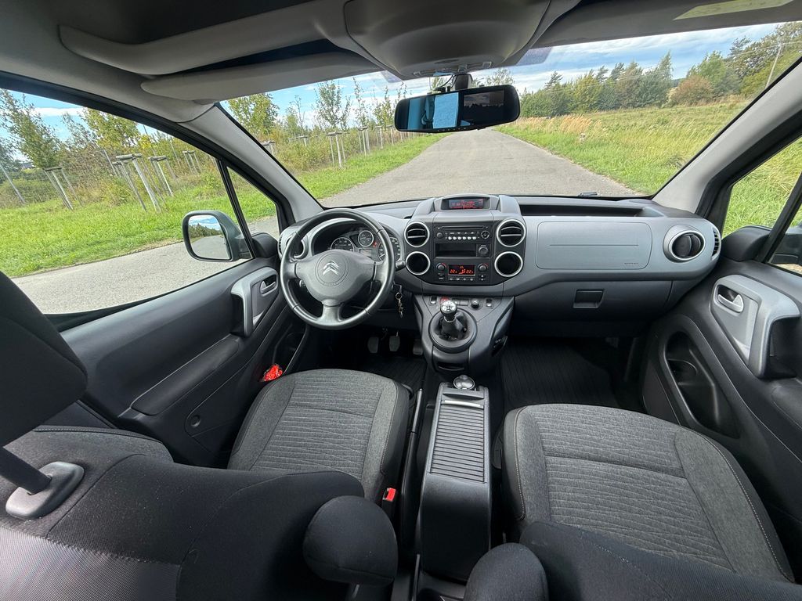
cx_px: 401
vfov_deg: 85.7
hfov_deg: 102.1
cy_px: 300
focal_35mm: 14
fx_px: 324
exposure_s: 1/126
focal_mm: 2.22
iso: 50
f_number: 2.2
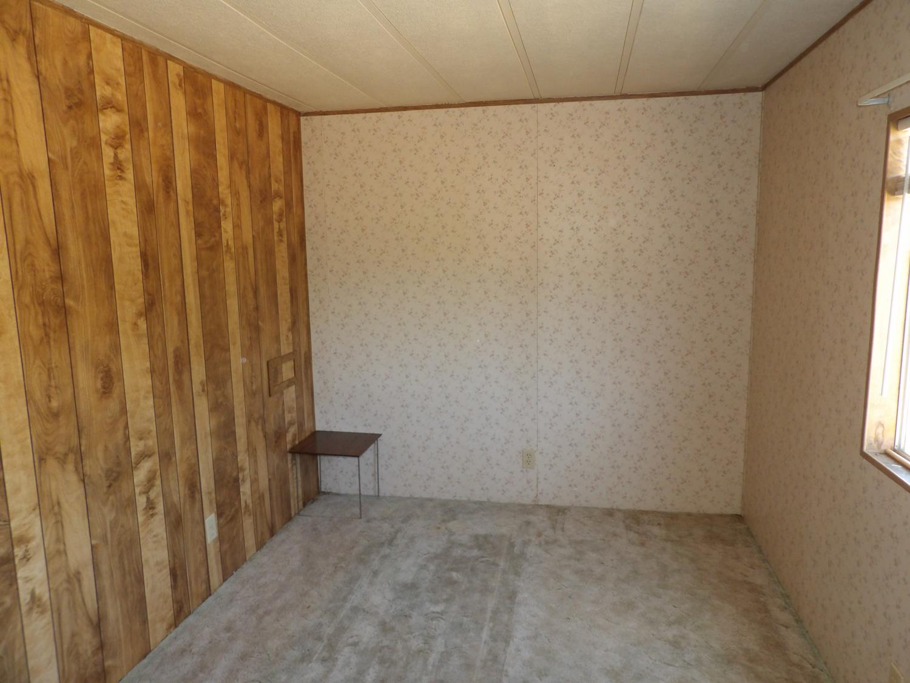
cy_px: 342
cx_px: 455
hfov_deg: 71.6
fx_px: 631
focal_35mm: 24
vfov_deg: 56.8
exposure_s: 1/33
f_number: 3.2
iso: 200
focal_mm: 4.3
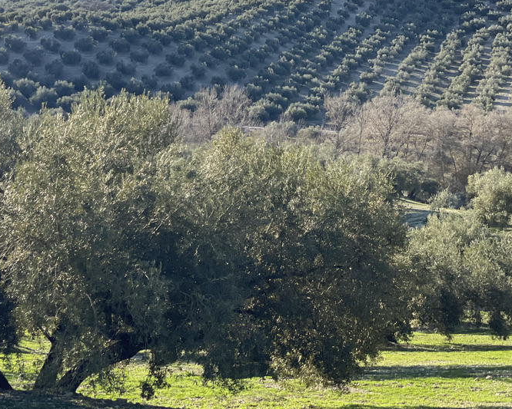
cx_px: 161
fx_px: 1182
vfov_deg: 19.6
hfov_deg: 24.3
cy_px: 161
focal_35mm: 78
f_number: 2
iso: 25
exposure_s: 1/1089
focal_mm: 6
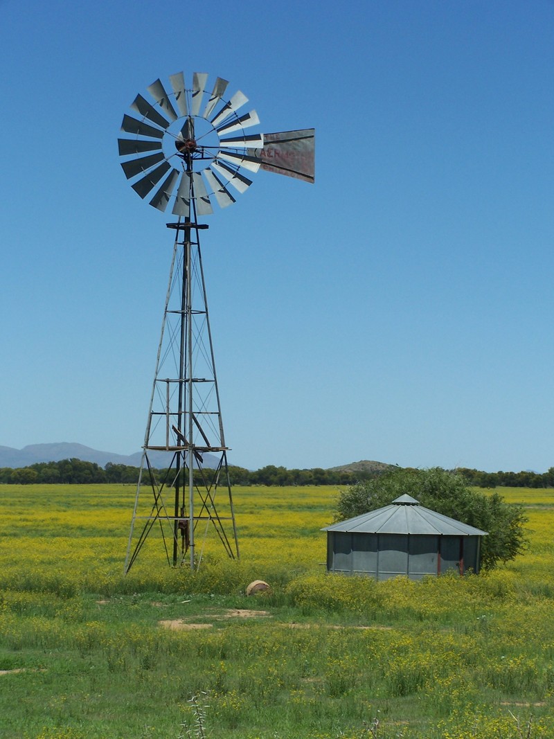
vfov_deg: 18.7
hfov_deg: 14.1
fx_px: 2241
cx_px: 277
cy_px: 370
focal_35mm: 105
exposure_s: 1/500
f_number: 6.3
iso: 80
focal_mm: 17.5
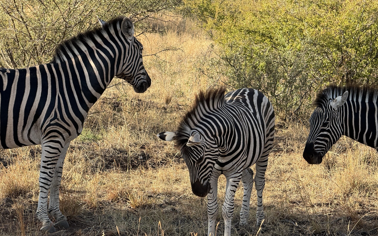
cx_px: 188
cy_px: 142
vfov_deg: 10.2
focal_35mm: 128
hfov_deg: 16.3
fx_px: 1319
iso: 50
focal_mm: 15.66
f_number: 2.8
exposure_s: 1/397
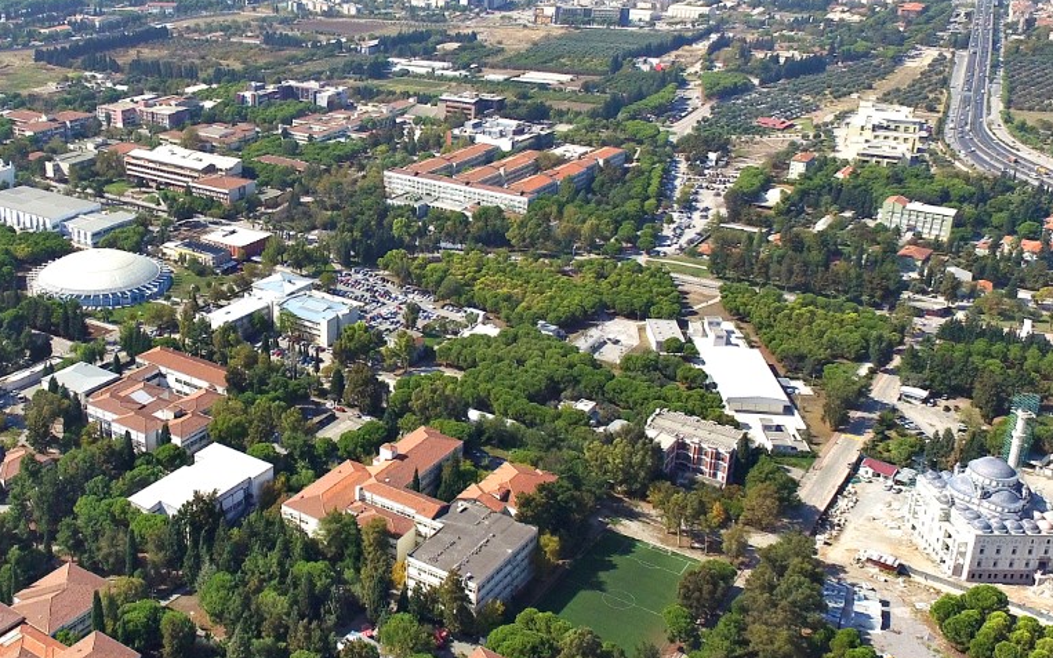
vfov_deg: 31.8
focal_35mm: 40
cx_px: 286
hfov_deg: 47.7
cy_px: 244
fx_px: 1148
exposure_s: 1/1600
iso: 100
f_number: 2.8
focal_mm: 3.61
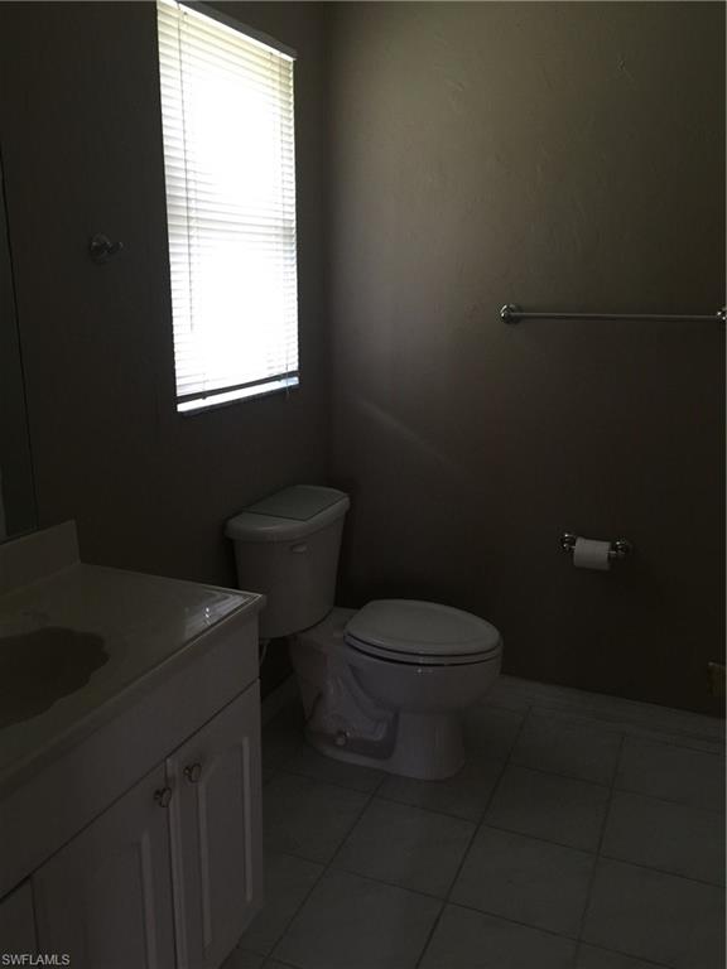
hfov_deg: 48.2
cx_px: 364
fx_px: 812
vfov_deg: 61.7
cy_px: 484
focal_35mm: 29
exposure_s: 1/10
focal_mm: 4.15
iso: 125
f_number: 2.2
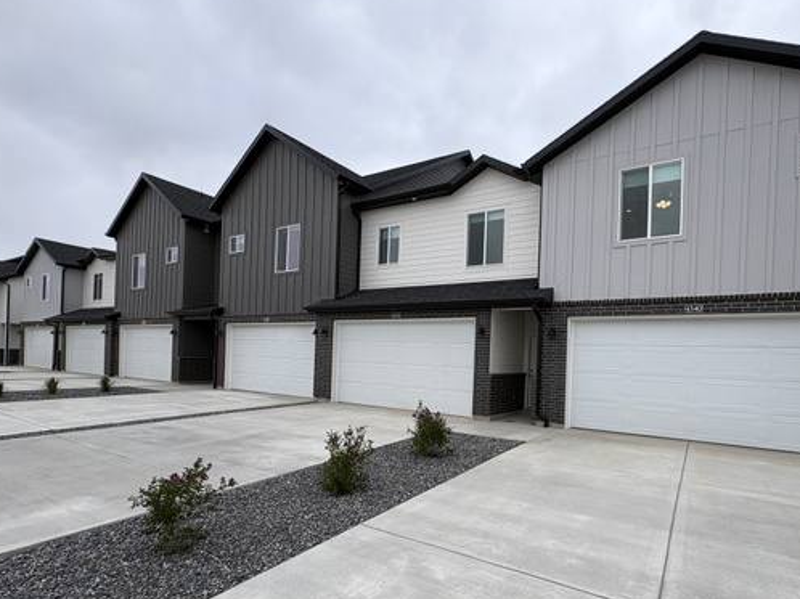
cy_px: 363
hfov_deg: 86.4
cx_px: 490
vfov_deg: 70.7
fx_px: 416
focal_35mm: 18
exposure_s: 1/1217
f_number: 2.2
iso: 50
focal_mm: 2.22
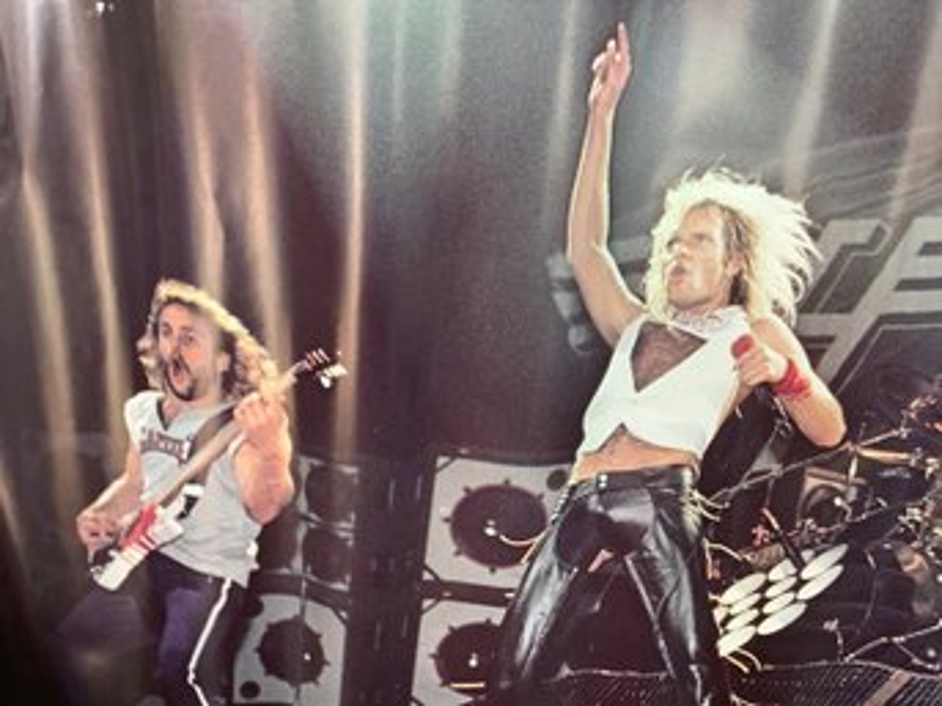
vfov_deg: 45.4
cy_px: 353
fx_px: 843
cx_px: 471
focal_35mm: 31
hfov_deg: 58.4
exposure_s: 1/100
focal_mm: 3.3
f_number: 2.4
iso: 40
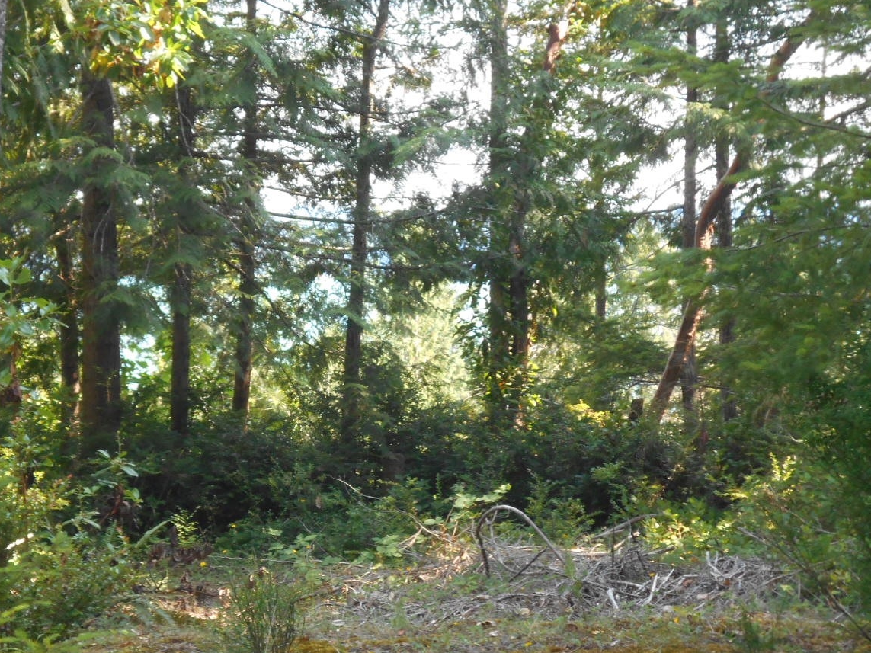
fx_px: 2289
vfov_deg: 16.2
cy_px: 386
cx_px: 290
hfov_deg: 21.5
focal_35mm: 91
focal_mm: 11.6
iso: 200
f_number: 5.3
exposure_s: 1/60
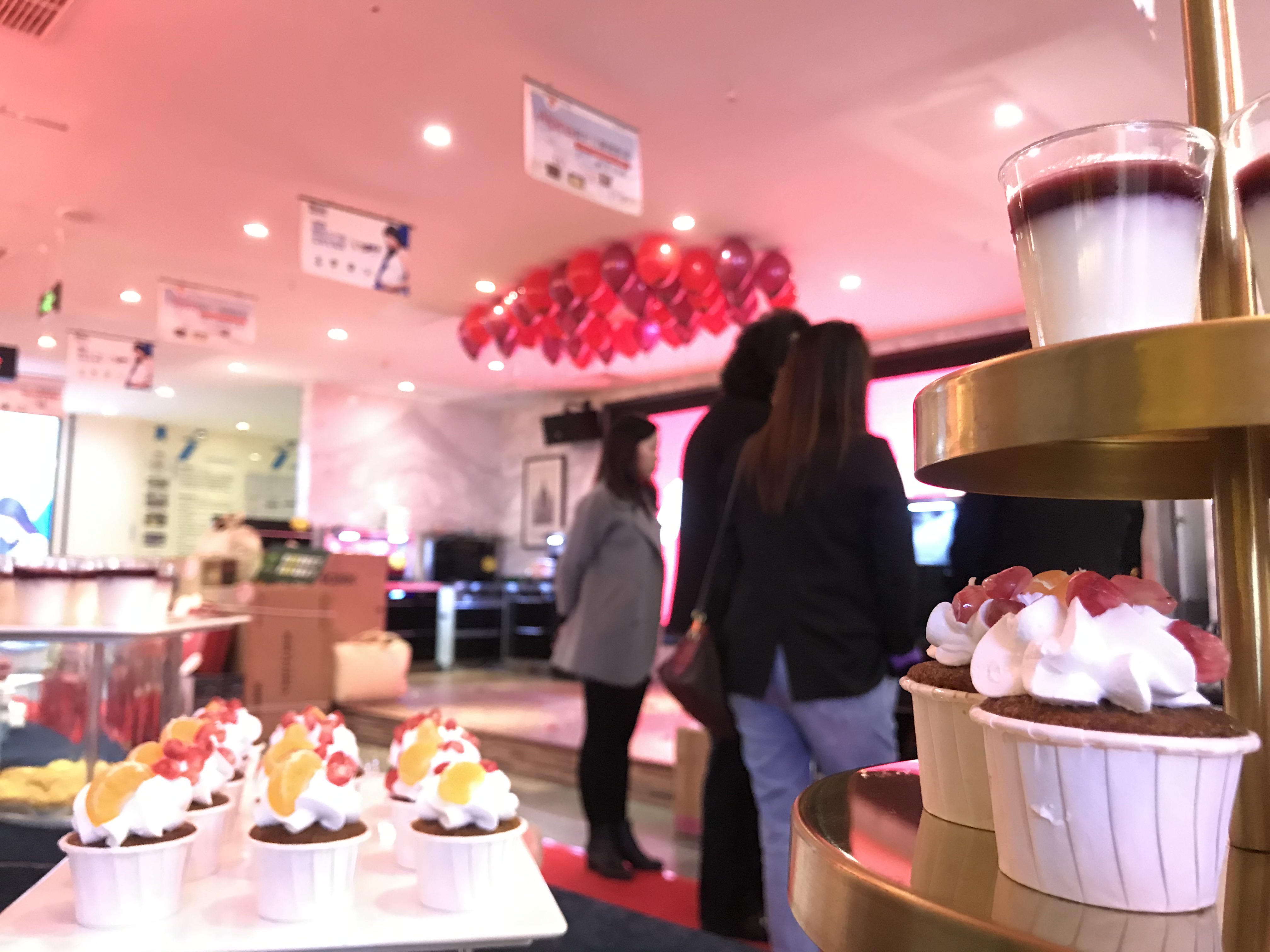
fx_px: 1027
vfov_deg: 49.7
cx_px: 635
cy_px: 476
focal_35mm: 28
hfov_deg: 63.4
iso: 100
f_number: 1.8
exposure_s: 1/14
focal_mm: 3.99
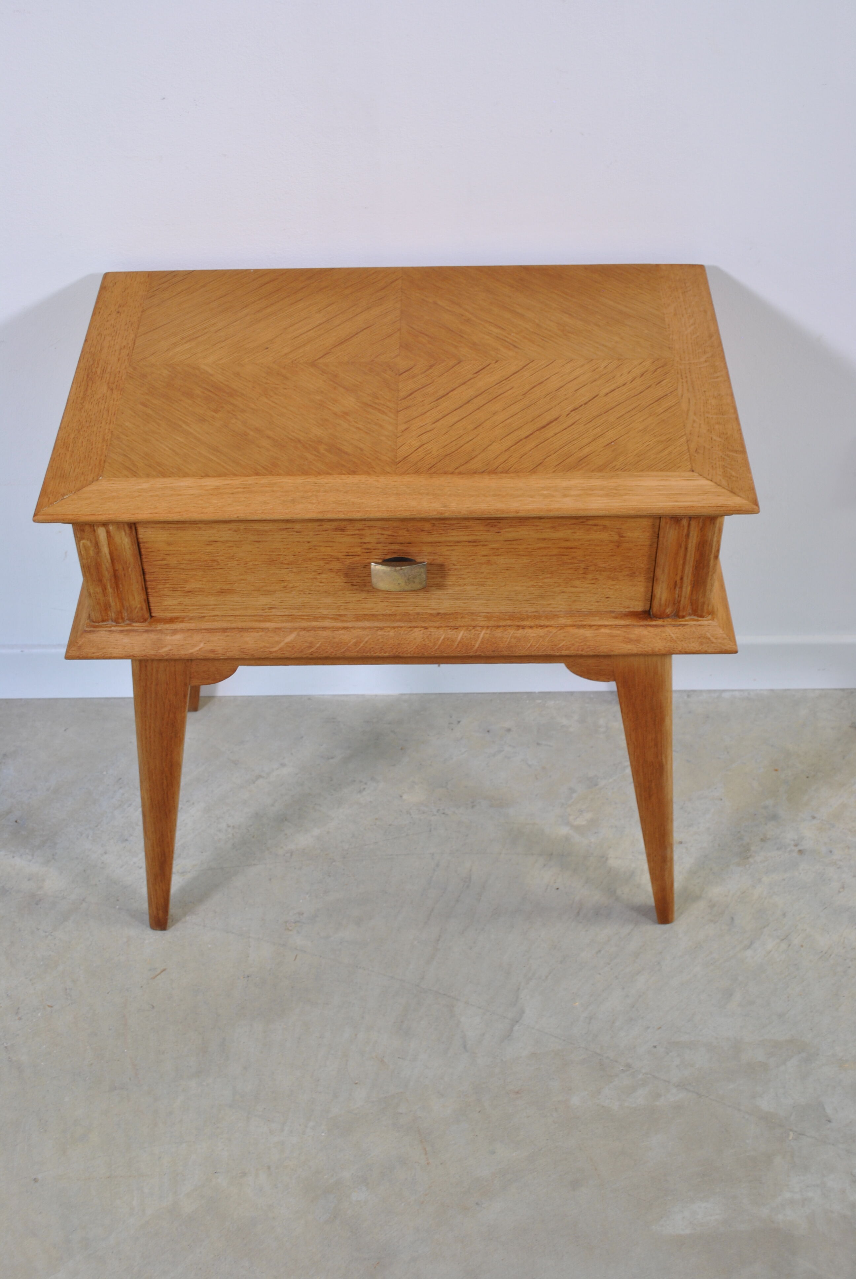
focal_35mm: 45
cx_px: 428
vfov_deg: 43.6
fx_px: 1600
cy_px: 640
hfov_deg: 29.9
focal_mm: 30
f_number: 7.1
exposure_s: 1/25
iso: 200
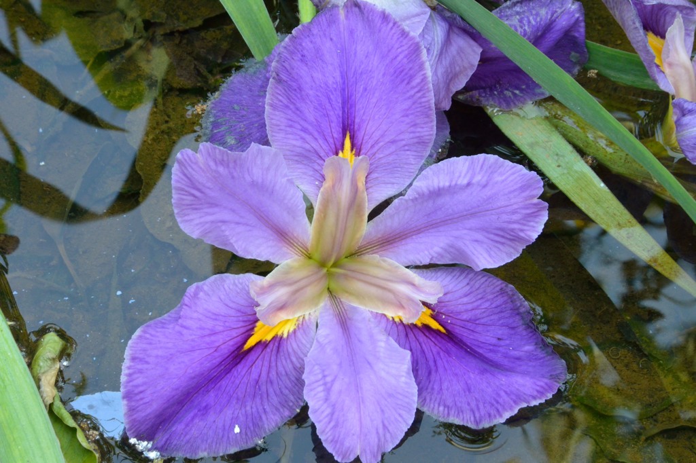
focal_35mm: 119
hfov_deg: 17.2
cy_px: 232
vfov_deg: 11.5
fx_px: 2300
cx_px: 348
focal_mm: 44.2
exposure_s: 1/30
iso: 400
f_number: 14
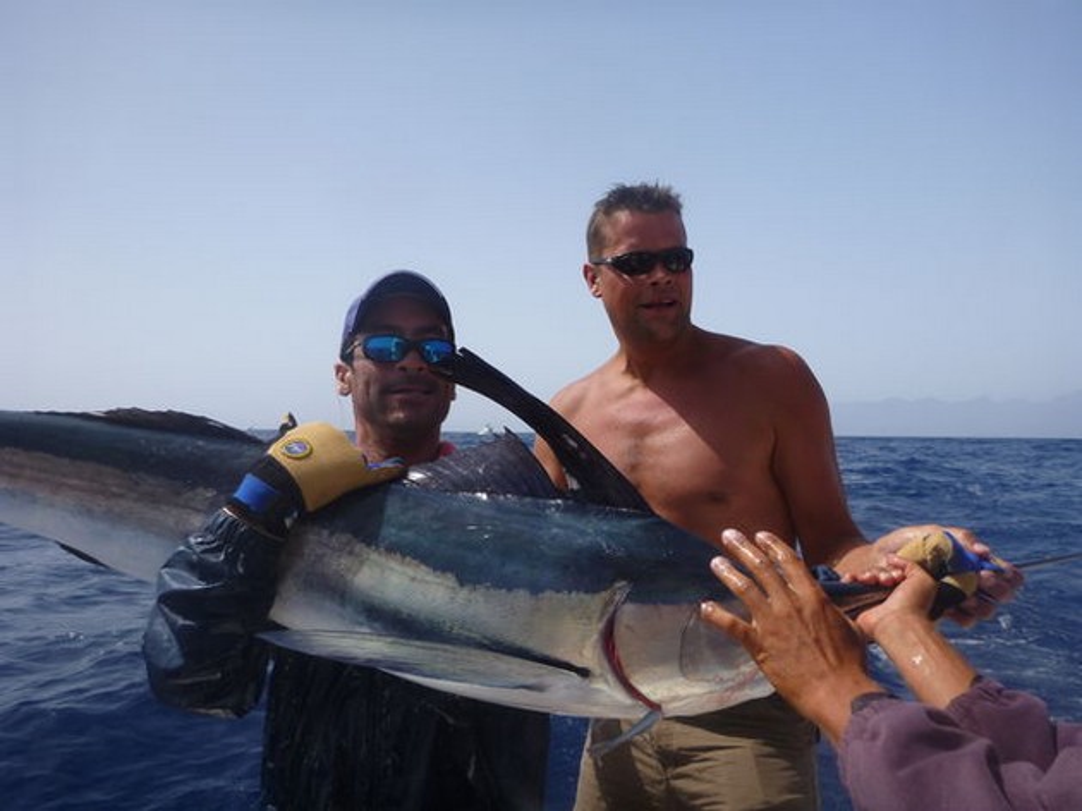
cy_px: 406
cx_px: 541
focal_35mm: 28
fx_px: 875
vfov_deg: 49.7
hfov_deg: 63.5
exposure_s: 1/1000
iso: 100
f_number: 3.3
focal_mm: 4.9
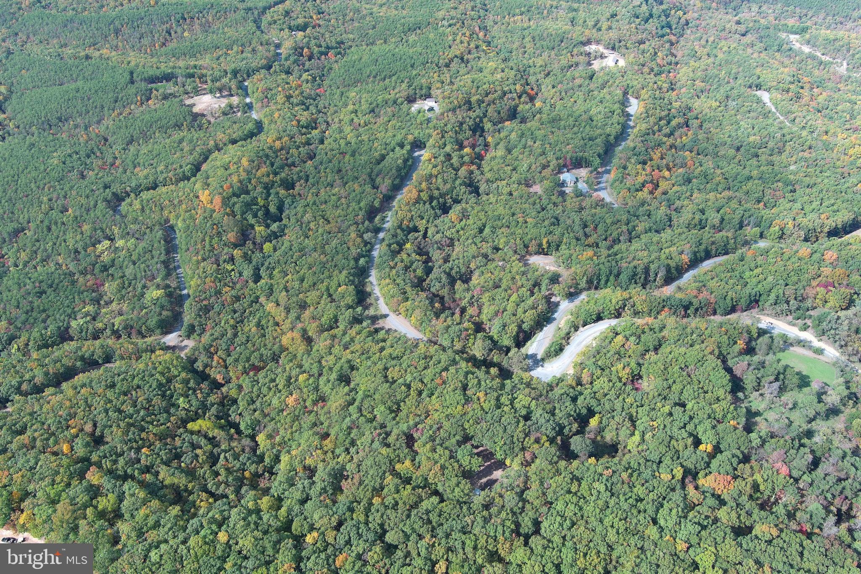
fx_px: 693
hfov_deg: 63.7
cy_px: 287
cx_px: 430
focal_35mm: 29
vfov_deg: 45.0
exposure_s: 1/361
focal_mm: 10.57
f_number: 2.8
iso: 100
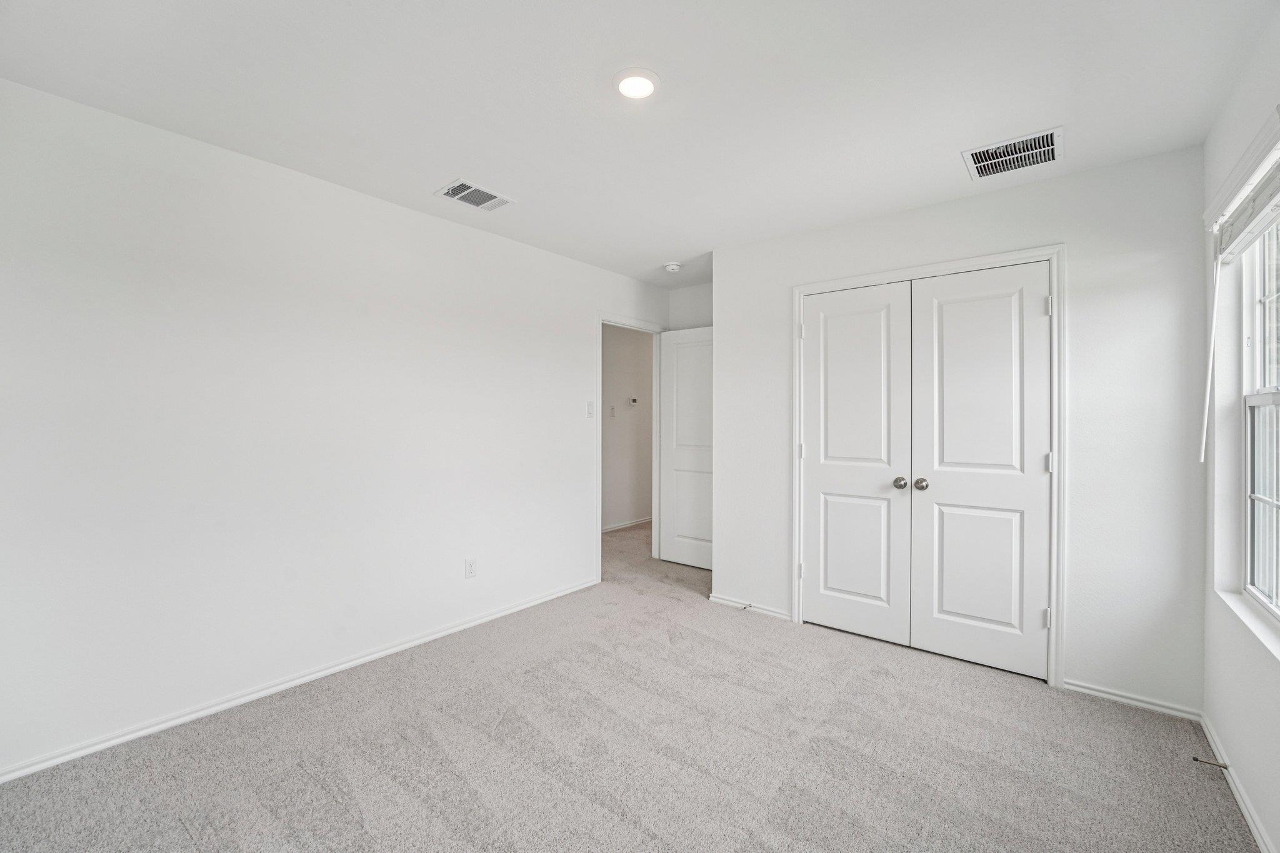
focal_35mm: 14
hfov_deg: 104.3
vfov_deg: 81.2
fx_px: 498
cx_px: 640
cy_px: 426
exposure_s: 1/60
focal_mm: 14
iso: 400
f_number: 8
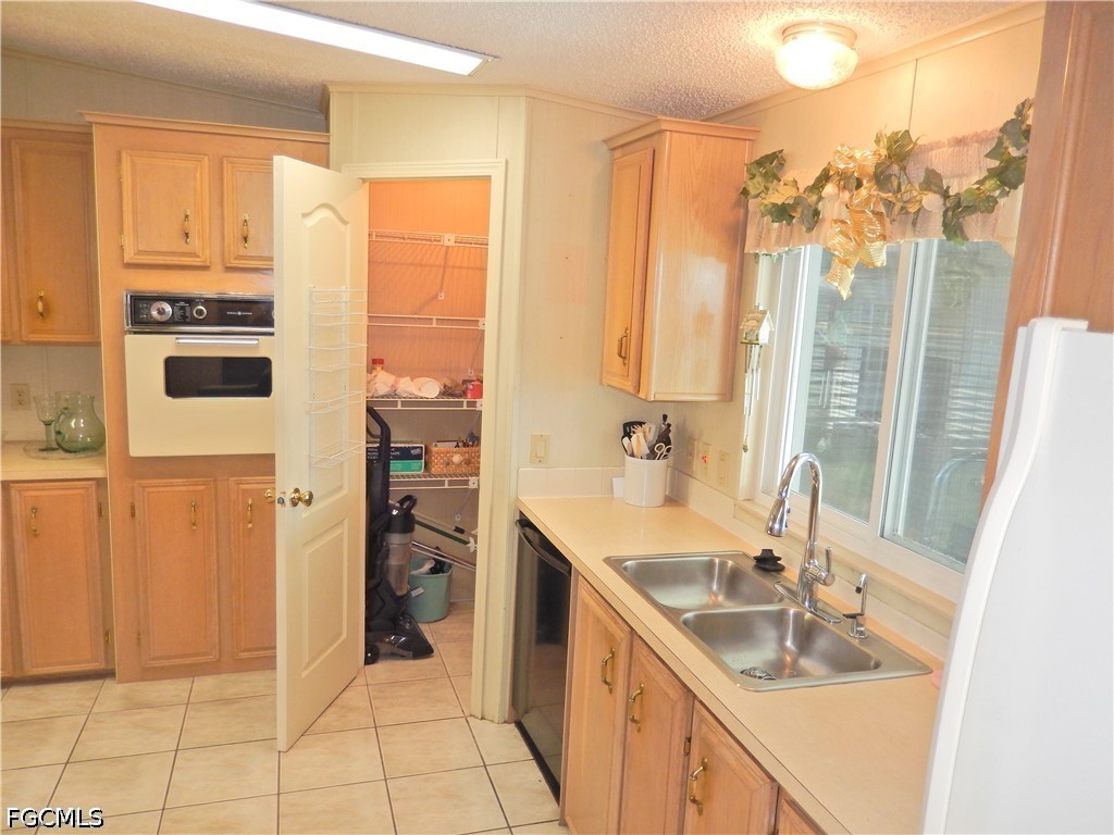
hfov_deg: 69.4
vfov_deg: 54.9
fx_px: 805
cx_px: 557
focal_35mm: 25
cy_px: 418
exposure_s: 1/30
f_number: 3.4
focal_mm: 4.5
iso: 180
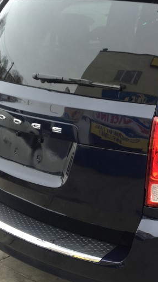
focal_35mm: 63
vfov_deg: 33.3
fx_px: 469
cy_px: 138
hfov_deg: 17.8
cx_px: 207
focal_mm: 4.15
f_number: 2.2
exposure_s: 1/60
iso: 32
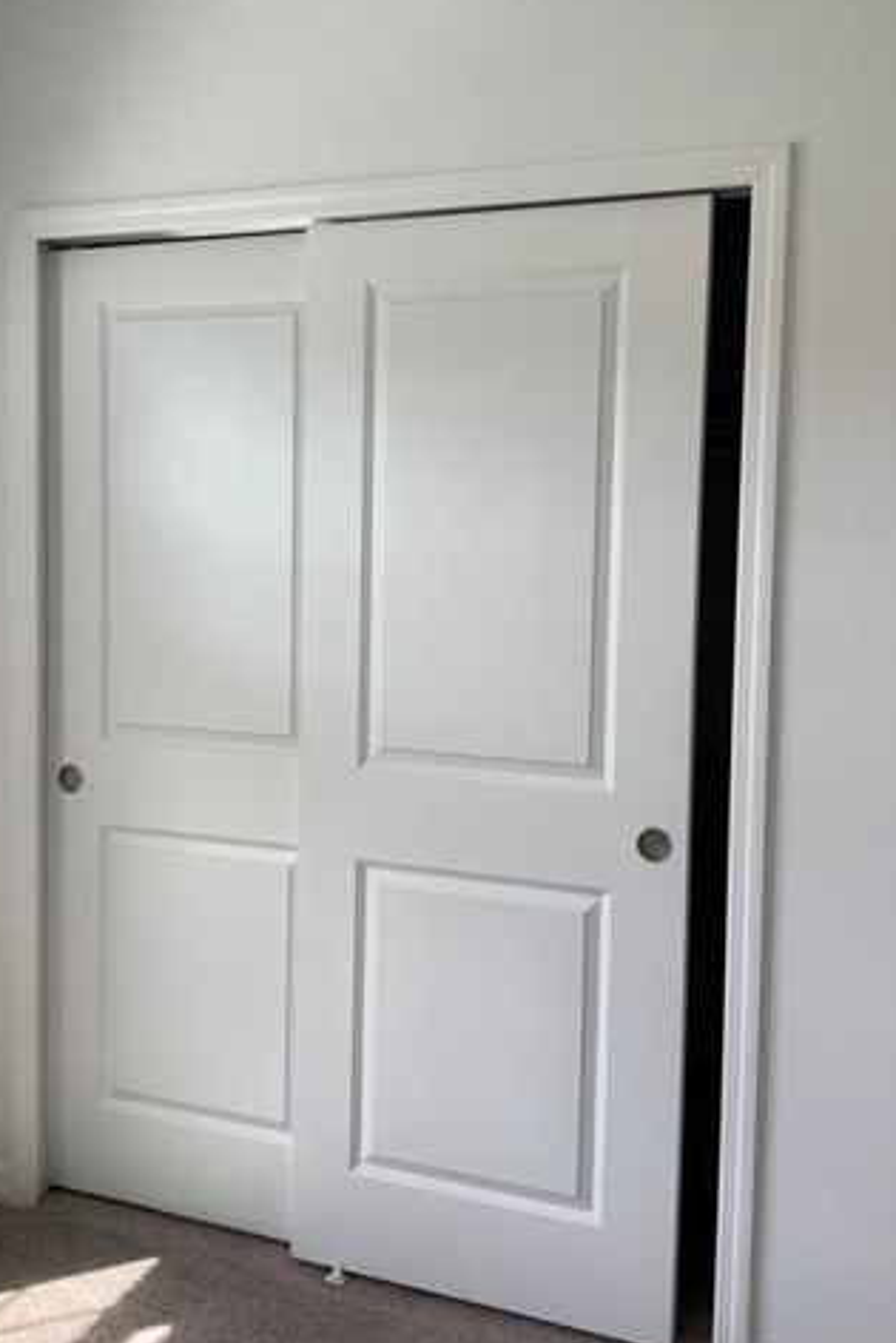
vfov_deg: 55.7
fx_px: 1268
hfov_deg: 38.9
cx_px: 434
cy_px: 626
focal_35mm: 34
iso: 25
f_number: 1.8
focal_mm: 3
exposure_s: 1/120
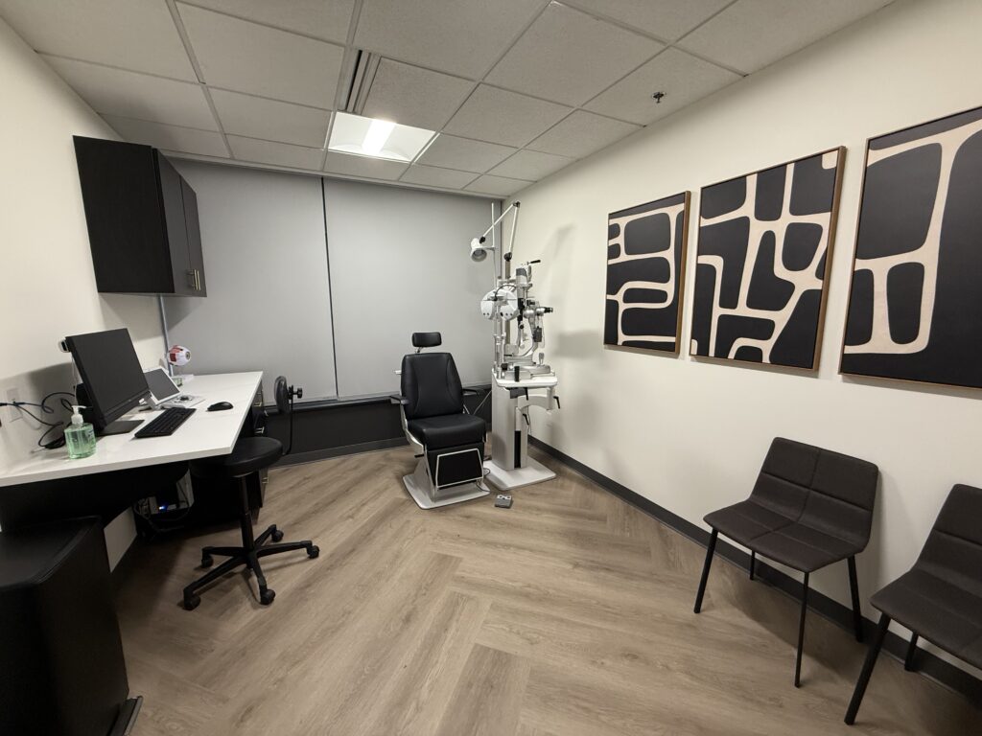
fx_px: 397
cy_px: 368
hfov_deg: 102.1
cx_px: 491
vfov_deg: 85.7
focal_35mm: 14
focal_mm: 2.22
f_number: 2.2
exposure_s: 1/109
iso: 250
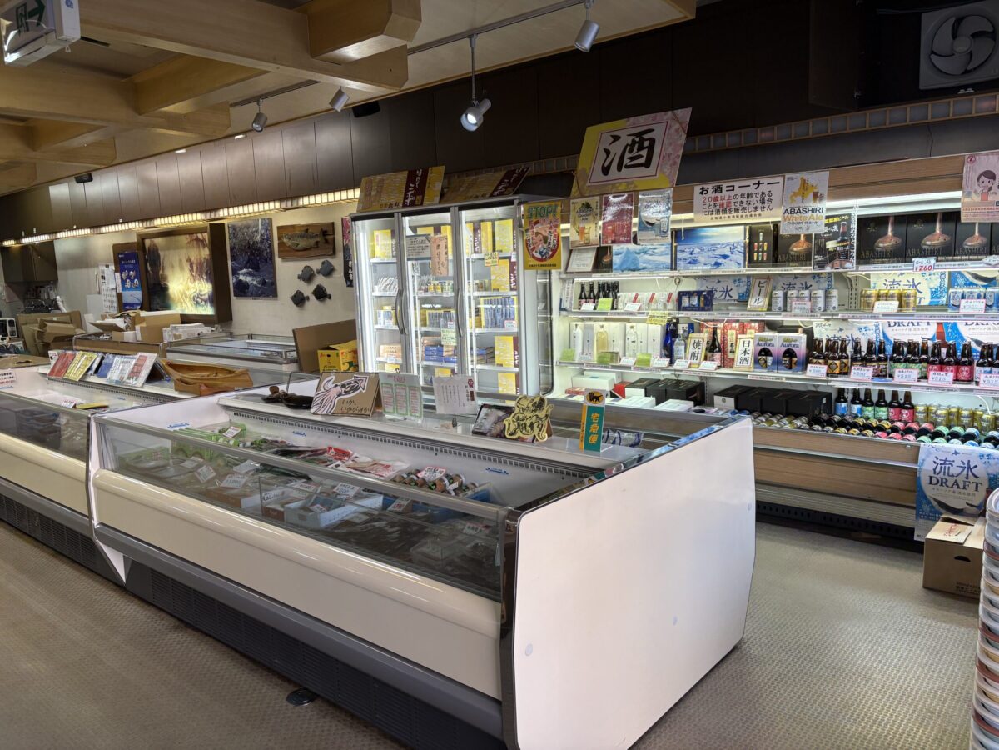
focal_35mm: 26
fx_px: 750
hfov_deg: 67.3
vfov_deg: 53.1
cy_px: 375
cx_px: 500
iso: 64
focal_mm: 5.96
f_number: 1.6
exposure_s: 1/100
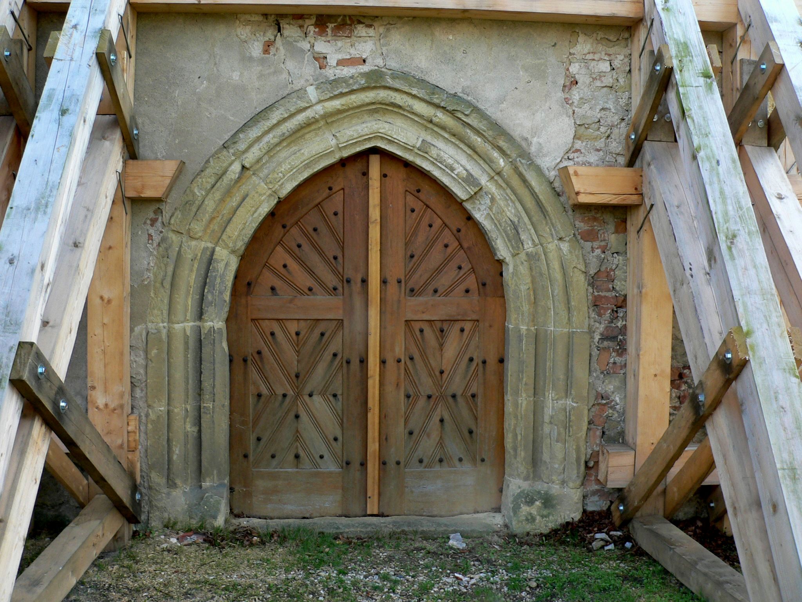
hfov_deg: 51.4
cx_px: 401
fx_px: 834
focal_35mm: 36
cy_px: 301
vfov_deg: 39.7
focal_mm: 6
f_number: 5.6
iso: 100
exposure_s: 1/30
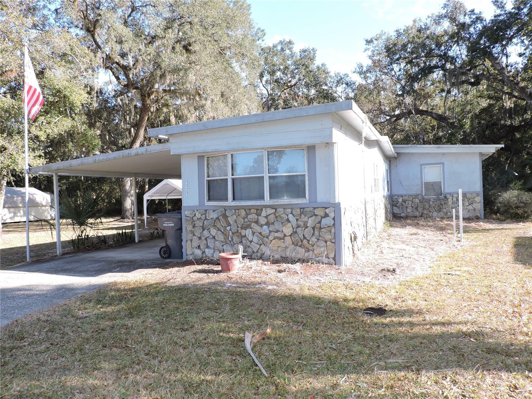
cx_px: 266
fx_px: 369
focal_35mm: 24
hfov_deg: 71.6
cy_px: 200
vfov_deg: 56.8
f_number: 3
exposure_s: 1/400
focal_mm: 4.3
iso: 180
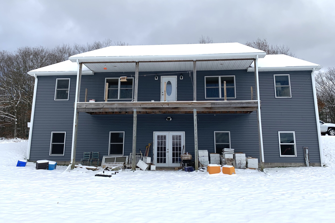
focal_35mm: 28
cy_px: 100
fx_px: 261
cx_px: 171
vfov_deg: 46.3
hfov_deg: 65.5
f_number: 1.8
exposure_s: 1/2421
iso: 25
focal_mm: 4.25
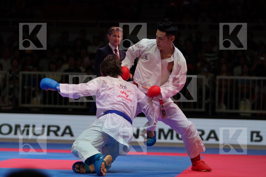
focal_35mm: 177
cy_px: 88
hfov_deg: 11.6
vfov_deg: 7.8
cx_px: 133
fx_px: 1308
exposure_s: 1/1000
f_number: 2.8
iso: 500
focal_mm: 118
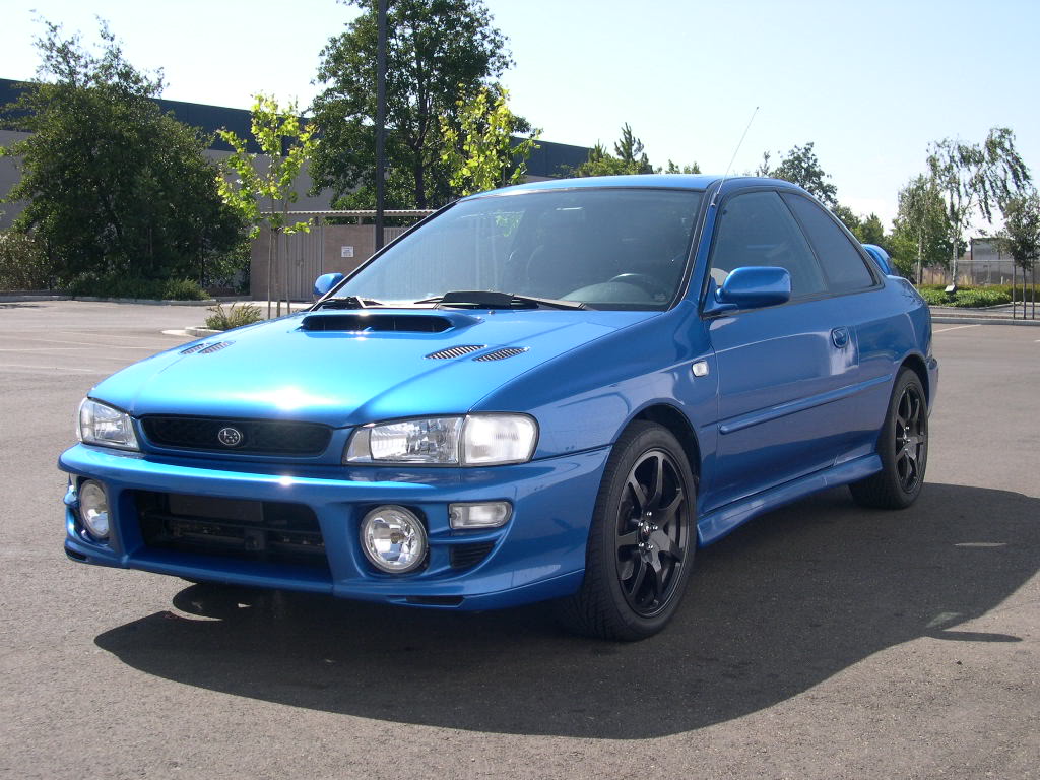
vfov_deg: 30.9
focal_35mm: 47
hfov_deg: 40.4
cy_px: 390
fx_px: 1412
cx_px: 520
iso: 100
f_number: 8.4
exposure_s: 1/111
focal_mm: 10.1
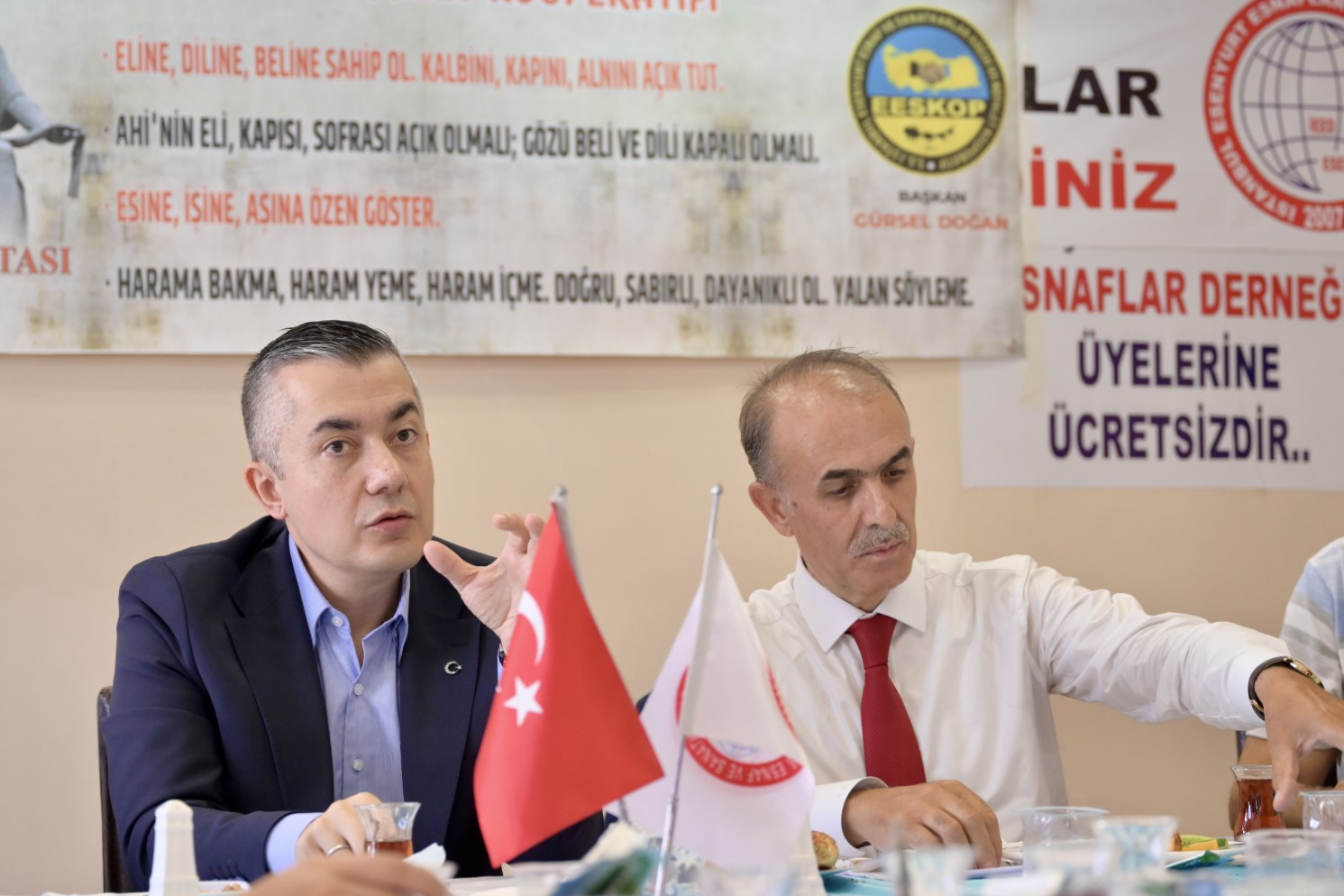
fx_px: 2352
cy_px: 480
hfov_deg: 31.9
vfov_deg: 21.6
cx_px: 650
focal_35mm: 63
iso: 1000
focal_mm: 58
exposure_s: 1/200
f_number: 3.5
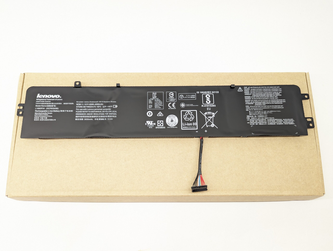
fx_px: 231
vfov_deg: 56.9
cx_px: 166
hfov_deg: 71.5
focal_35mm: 24
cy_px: 126
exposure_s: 1/90
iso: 130
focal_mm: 6.81
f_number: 1.85
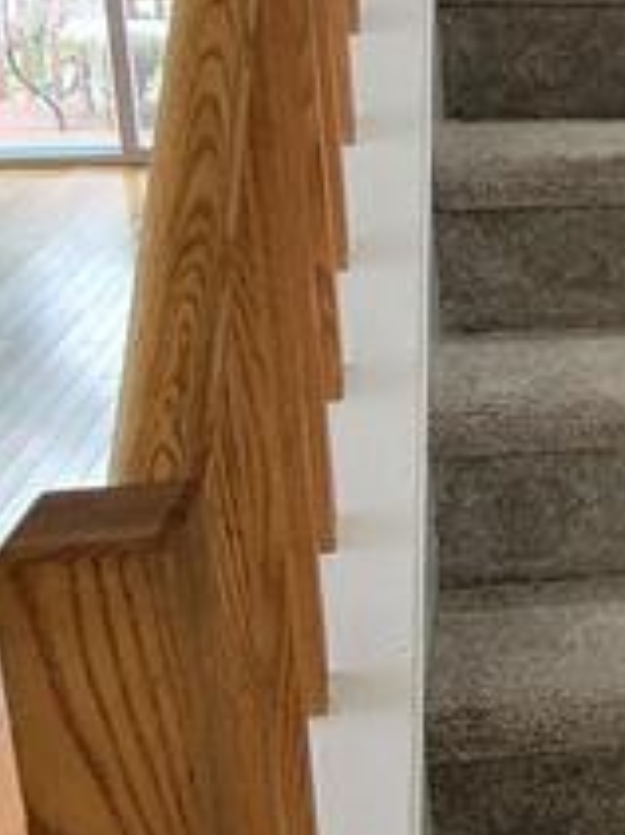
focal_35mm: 63
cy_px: 245
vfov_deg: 30.4
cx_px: 945
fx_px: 1518
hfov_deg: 20.0
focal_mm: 1.74
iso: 320
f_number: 2.2
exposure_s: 1/60
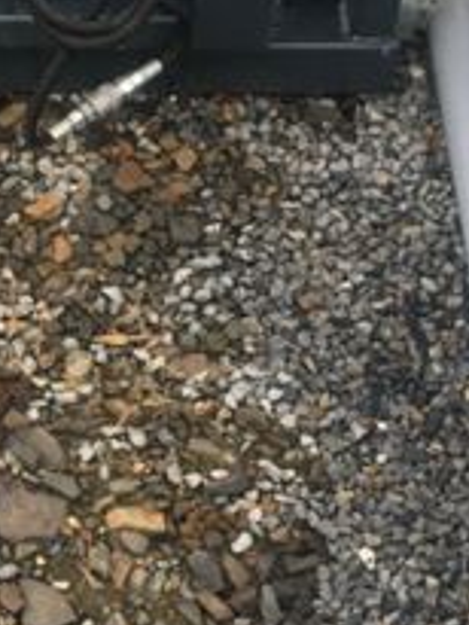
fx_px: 1534
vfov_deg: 23.0
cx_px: 40
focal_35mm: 85
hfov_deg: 17.1
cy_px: 354
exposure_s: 1/33
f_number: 2.2
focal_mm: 4.15
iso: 40
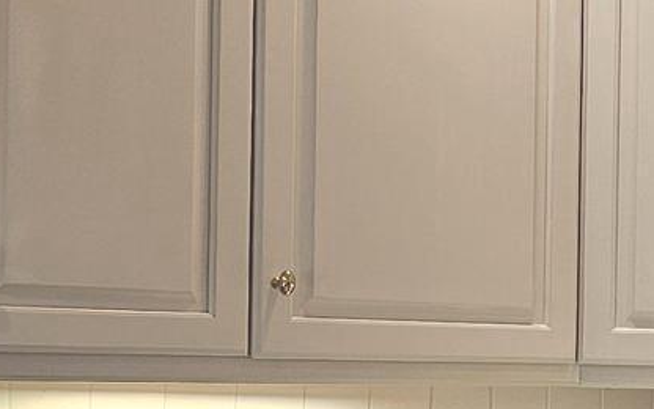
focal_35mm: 120
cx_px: 913
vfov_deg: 10.8
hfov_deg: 16.2
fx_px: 2139
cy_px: 440
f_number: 1.7
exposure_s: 1/120
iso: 125
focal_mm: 6.3
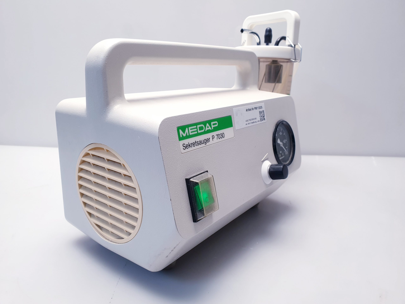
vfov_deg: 53.1
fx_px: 304
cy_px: 152
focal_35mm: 26
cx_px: 202
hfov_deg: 67.3
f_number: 2.4
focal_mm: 4.3
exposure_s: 1/50
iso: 80
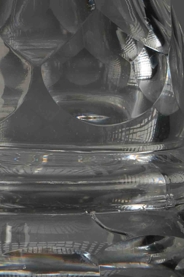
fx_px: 2045
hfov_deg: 5.1
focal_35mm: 266
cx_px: 117
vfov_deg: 7.7
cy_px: 265
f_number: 22
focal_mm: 55
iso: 100
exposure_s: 1/80
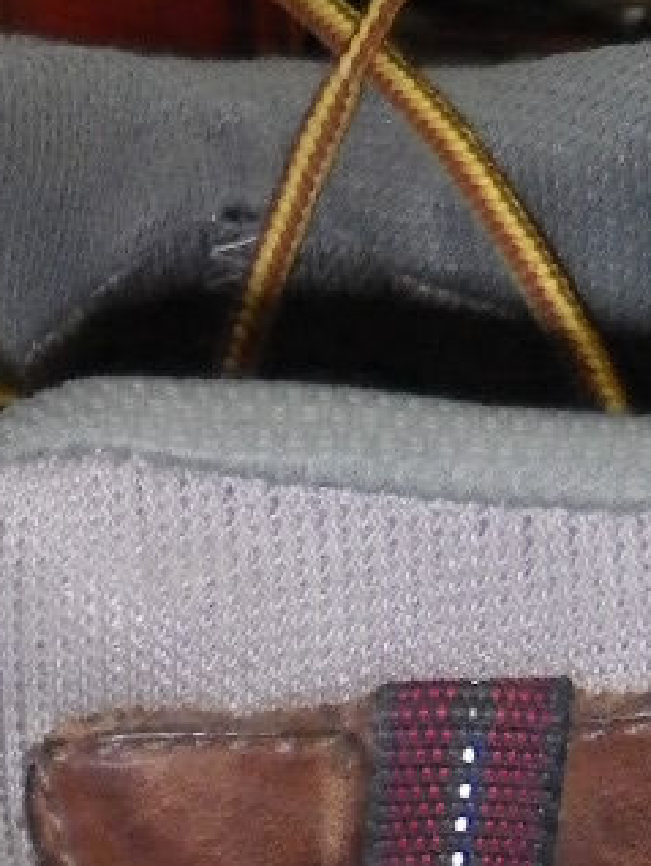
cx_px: -291
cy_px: 1822
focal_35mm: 190
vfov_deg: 9.6
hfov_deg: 7.7
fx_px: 4758
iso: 400
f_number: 4.2
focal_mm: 7.5
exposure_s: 1/50
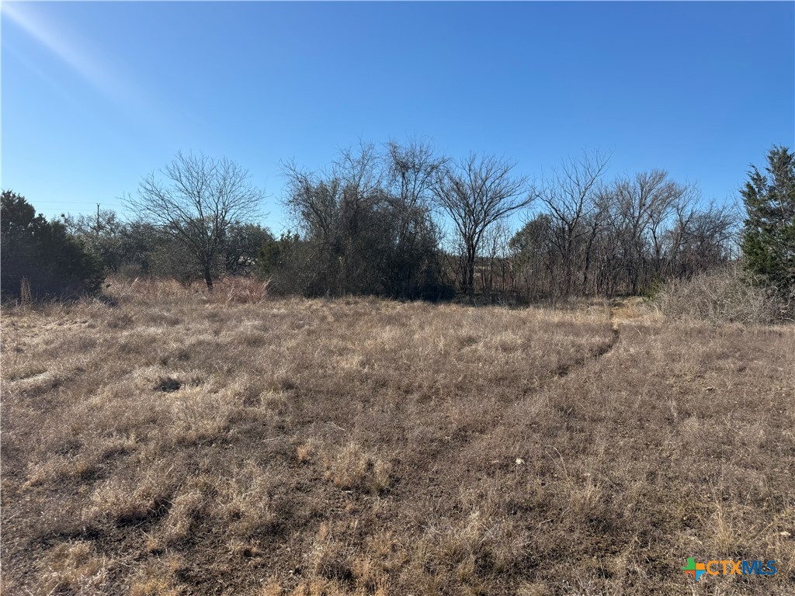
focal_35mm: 24
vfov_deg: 56.8
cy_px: 298
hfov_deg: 71.6
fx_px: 551
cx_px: 398
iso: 80
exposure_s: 1/4167
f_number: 1.78
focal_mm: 6.76
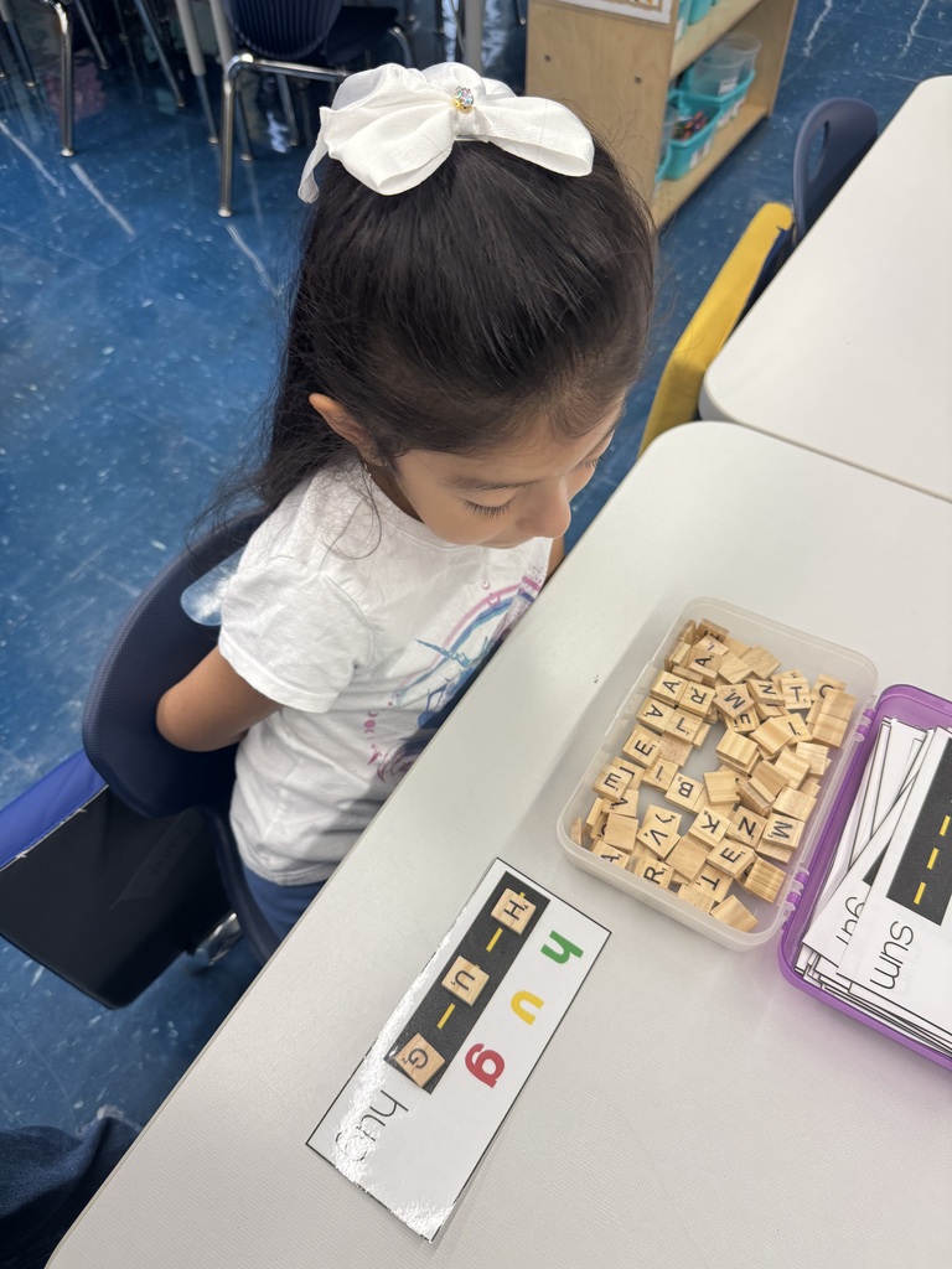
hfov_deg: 56.8
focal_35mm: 24
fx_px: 880
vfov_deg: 71.6
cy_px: 634
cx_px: 476
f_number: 1.78
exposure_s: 1/120
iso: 125
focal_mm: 6.76
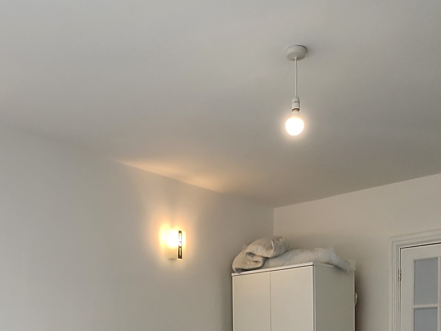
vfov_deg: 28.9
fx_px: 586
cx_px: 210
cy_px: 352
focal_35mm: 46
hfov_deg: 41.2
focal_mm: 1.74
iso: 32
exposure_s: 1/50
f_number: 2.2
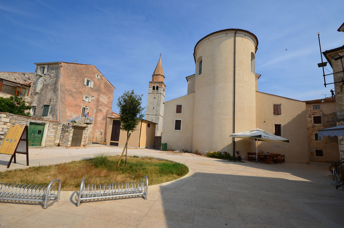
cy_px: 114
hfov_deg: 100.5
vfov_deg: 77.1
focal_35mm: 15
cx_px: 172
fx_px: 143
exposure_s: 1/400
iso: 200
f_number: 11
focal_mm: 10
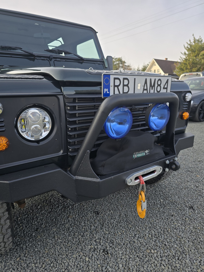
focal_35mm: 23
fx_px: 181
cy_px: 136
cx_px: 102
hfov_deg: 58.9
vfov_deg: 73.9
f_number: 1.7
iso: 12
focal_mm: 6.3
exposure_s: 1/273
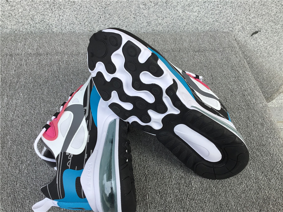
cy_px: 106
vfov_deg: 45.4
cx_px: 142
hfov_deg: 58.4
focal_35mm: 31
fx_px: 253
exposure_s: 1/312
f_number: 2.4
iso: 25
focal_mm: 3.3
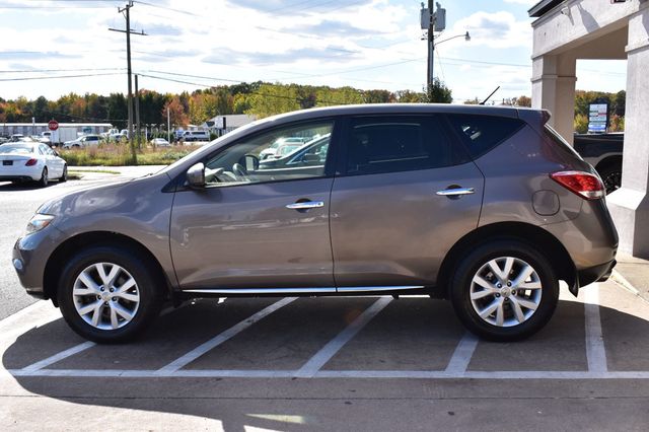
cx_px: 324
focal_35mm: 38
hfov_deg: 51.3
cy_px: 216
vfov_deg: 35.5
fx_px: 676
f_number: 11
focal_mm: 25
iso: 400
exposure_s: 1/500
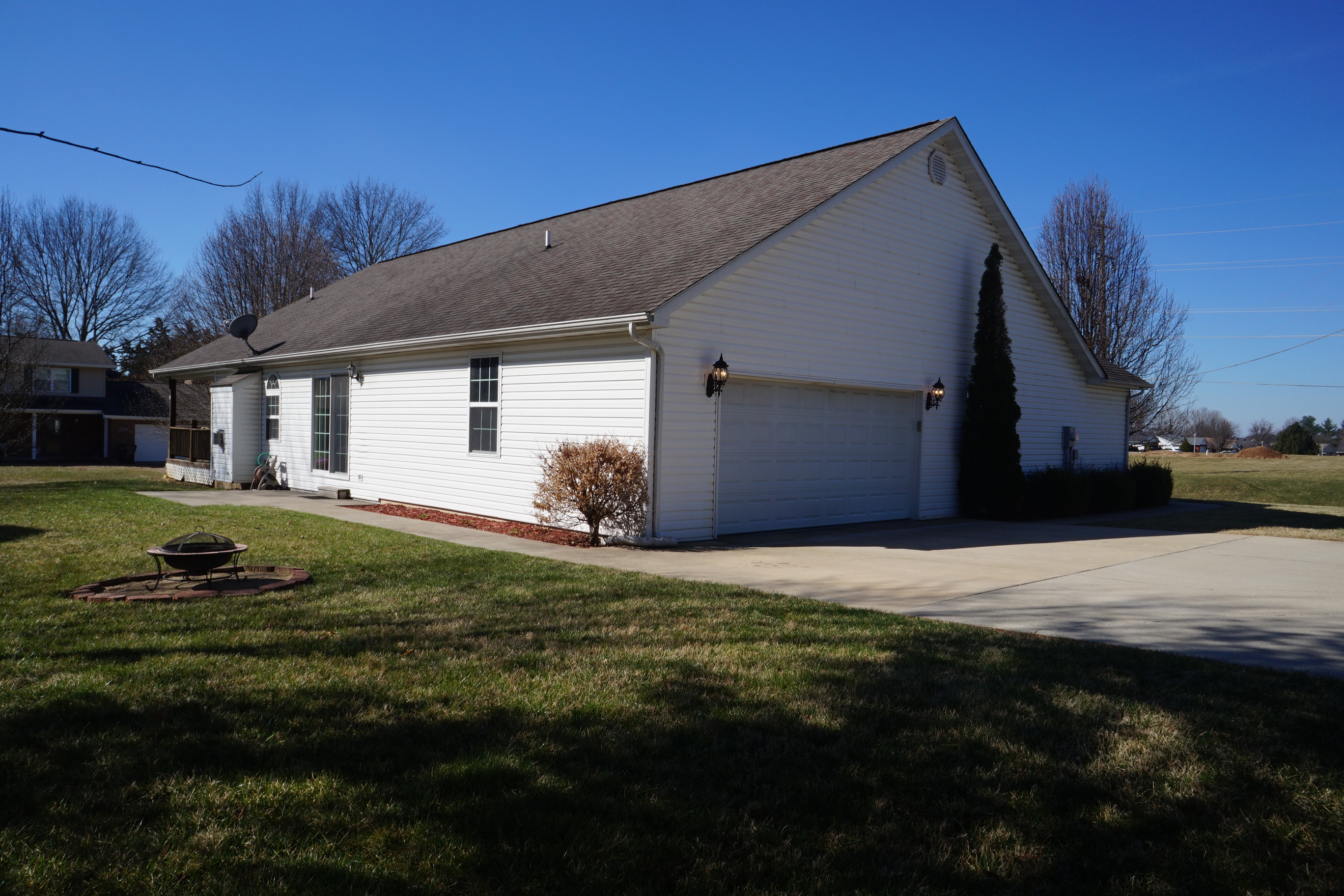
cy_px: 448
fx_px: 896
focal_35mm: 24
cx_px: 672
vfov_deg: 53.1
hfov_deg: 73.7
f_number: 14
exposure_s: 1/100
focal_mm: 16
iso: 100
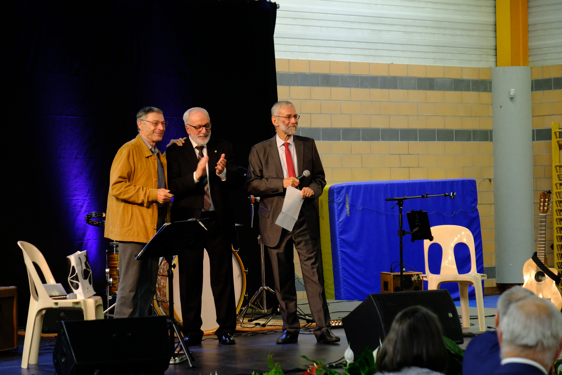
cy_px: 188
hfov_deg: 19.5
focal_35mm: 105
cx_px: 281
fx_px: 1639
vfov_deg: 13.0
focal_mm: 70.2
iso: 800
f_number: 5.3
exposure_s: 1/60
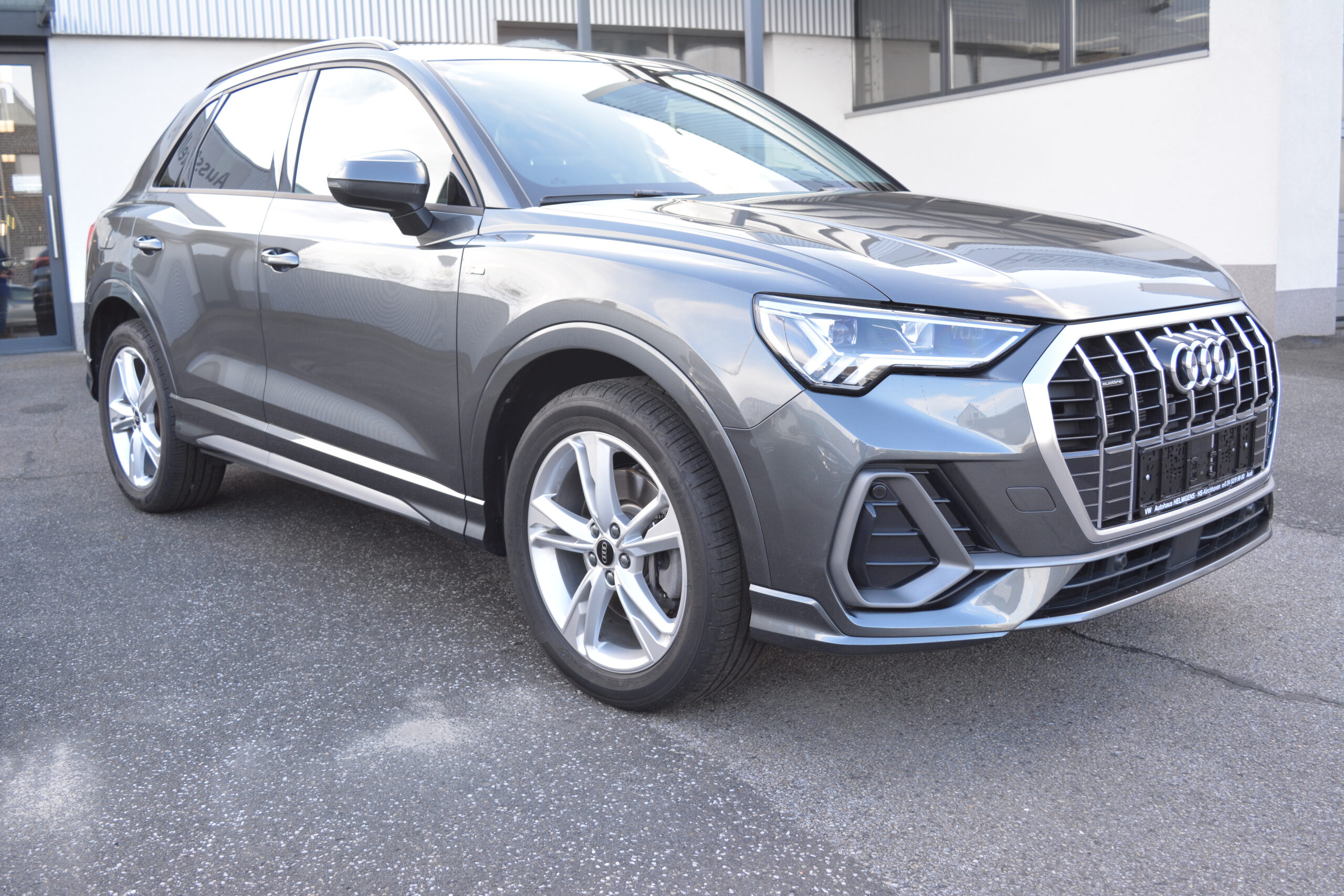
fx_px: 1344
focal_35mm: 36
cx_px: 672
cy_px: 448
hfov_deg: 53.1
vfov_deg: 36.9
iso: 320
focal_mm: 24
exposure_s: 1/125
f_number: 5.6
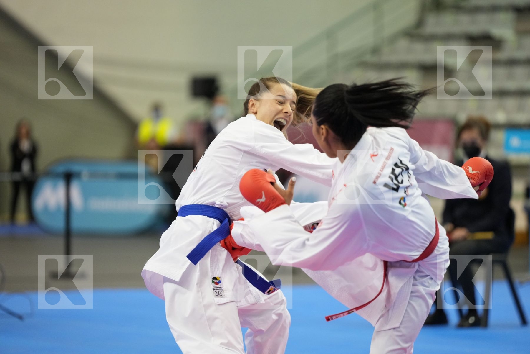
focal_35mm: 185
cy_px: 177
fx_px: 2723
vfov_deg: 7.4
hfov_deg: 11.1
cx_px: 265
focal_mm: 185
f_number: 2.8
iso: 3200
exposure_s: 1/1000
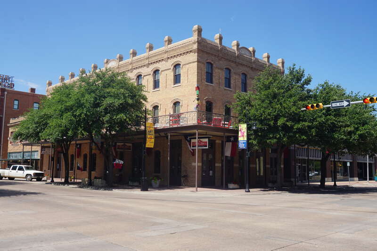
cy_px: 126
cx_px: 188
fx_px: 361
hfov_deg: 55.1
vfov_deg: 38.3
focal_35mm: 34
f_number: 11
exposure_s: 1/125
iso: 100
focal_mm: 23
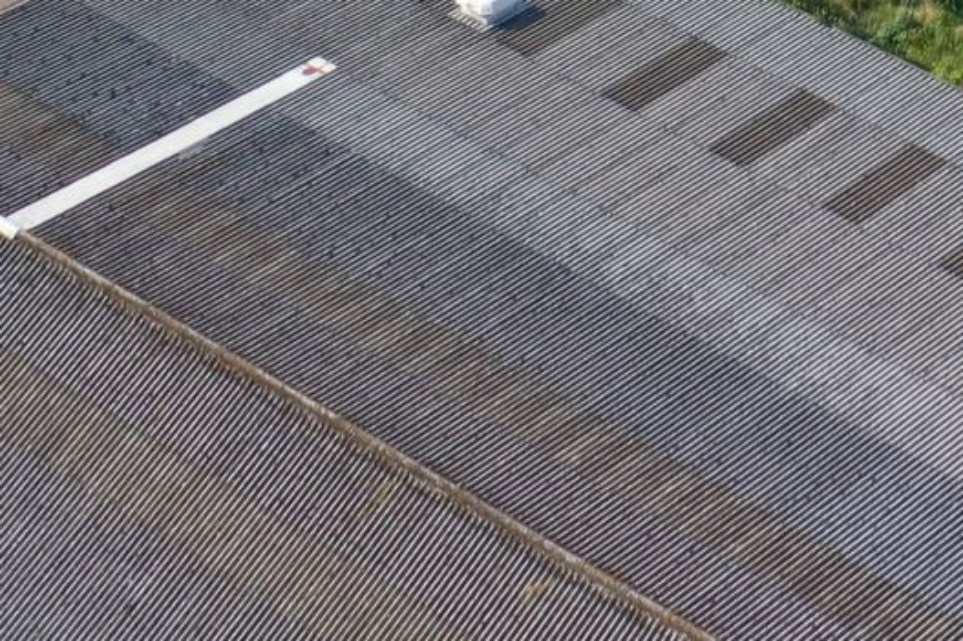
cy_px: -894
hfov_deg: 13.4
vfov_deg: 9.1
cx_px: 1776
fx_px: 3637
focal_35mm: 136
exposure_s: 1/640
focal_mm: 10.26
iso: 100
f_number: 4
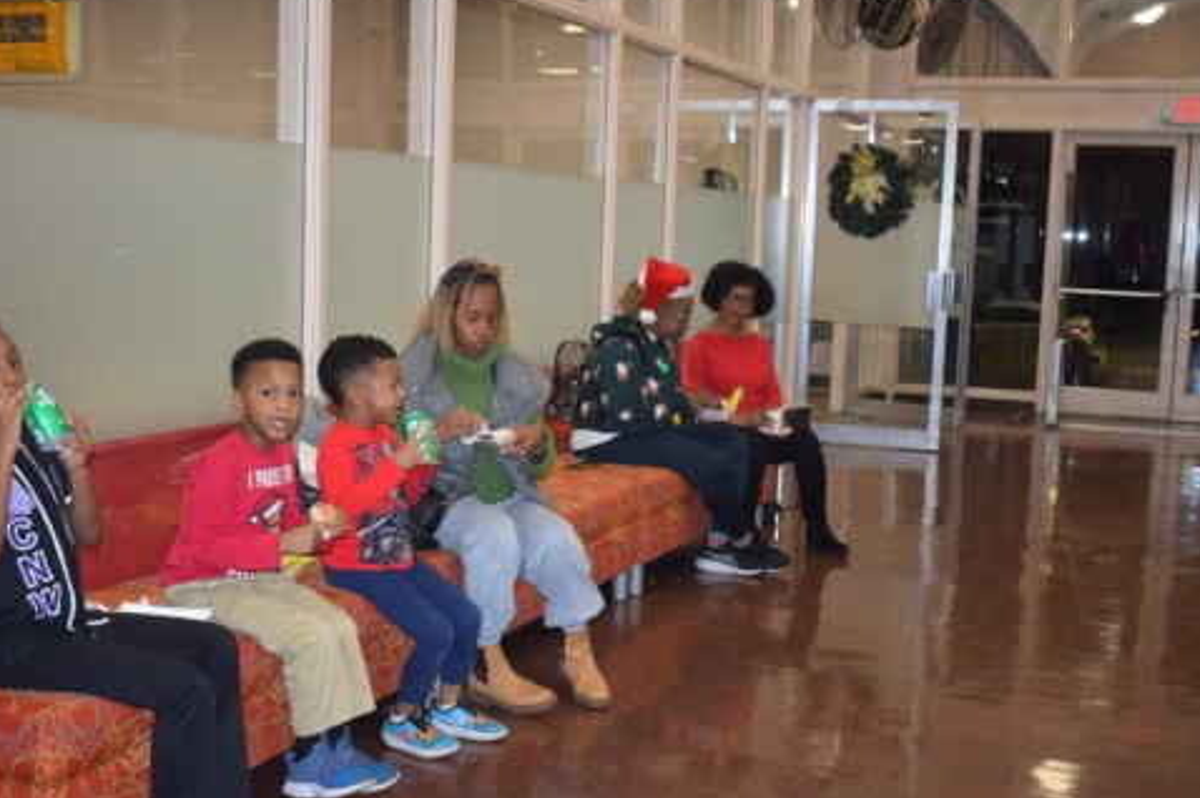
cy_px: 464
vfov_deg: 27.4
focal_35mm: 49
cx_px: 567
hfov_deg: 40.4
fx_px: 1632
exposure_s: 1/80
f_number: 4.5
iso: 800
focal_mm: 26
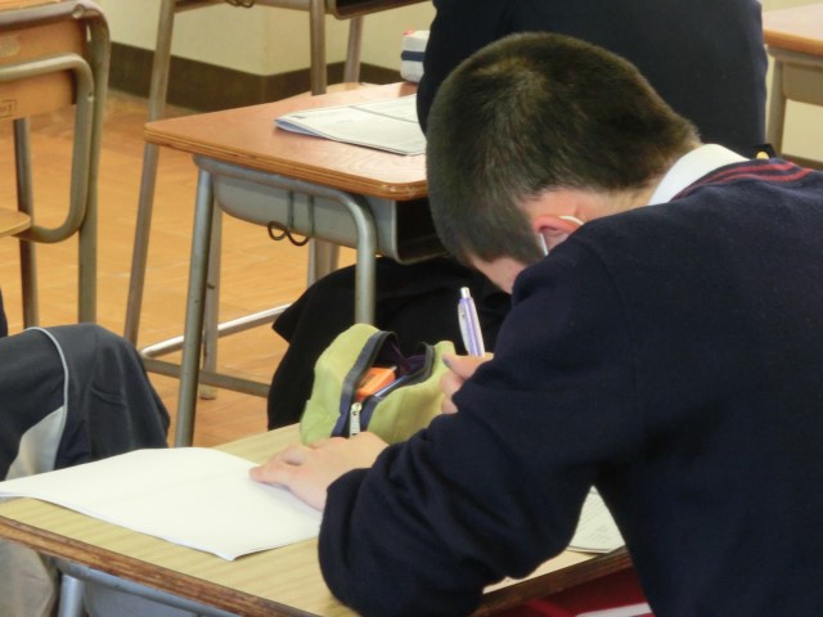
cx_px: 412
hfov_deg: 10.1
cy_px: 308
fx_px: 4660
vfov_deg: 7.6
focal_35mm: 196
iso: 800
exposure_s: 1/20
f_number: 5.9
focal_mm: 35
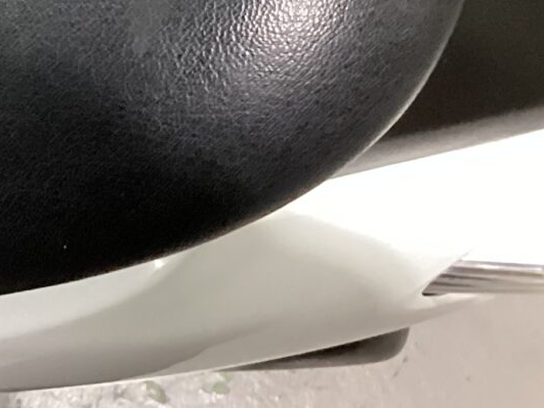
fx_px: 1761
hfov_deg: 15.4
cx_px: -406
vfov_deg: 12.4
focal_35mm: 112
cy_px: -270
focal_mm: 3.3
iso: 320
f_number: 2.4
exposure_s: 1/60
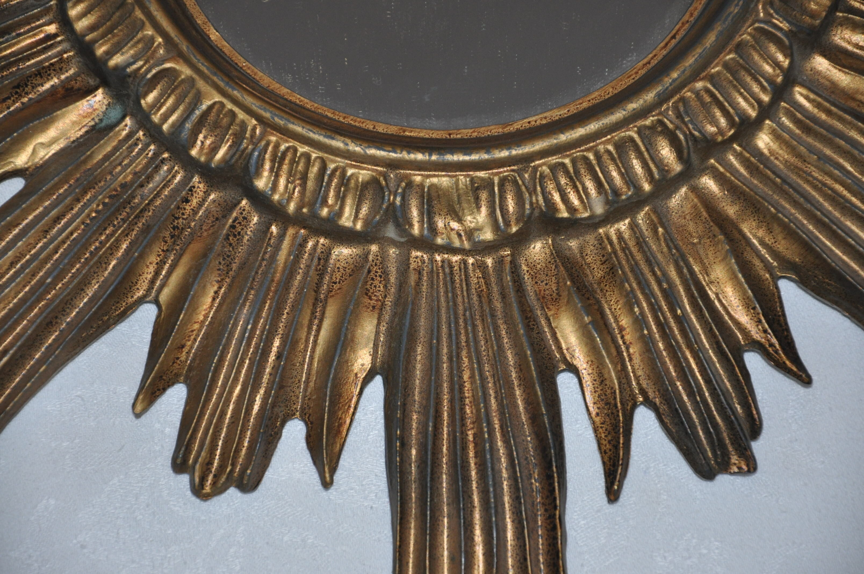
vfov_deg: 8.7
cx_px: 432
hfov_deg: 13.1
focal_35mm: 158
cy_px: 287
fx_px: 3775
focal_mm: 105
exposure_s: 1/60
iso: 800
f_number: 5.6
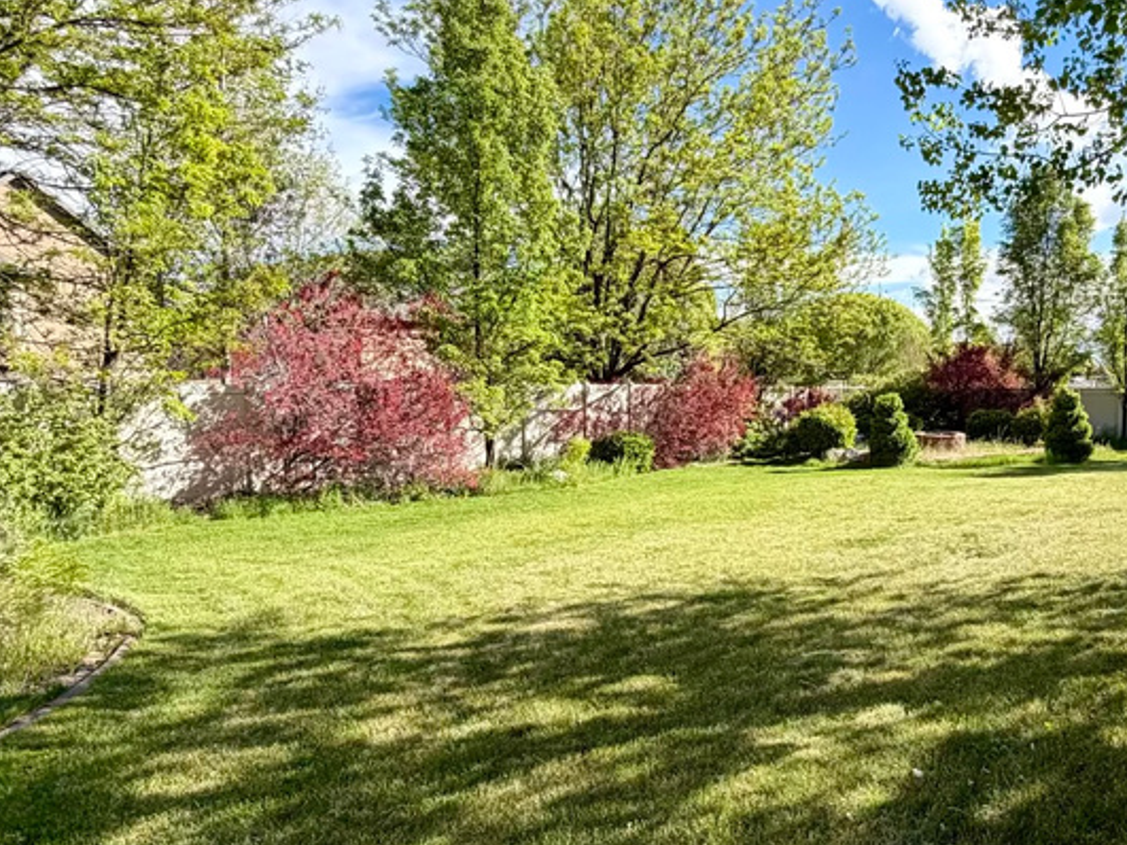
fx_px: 879
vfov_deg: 51.3
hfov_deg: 62.7
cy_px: 448
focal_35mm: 27
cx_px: 802
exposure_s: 1/631
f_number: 2.2
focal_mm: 2.22
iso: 40
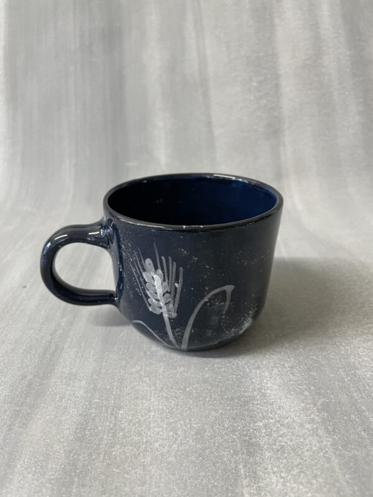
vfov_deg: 67.3
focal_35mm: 26
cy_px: 248
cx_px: 186
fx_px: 374
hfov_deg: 53.1
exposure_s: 1/50
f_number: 1.6
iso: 125
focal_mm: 4.2
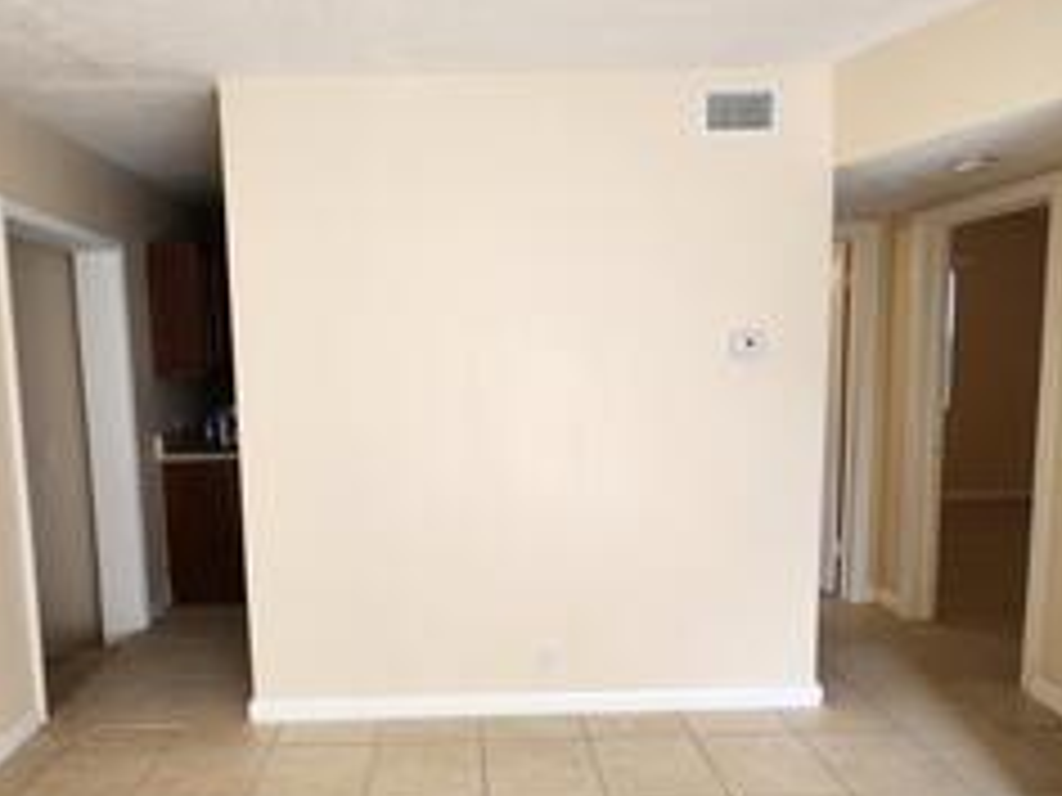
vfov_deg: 61.1
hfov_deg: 76.0
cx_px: 459
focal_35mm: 22
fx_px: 675
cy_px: 414
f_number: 2.2
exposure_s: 1/60
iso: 80
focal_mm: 2.2
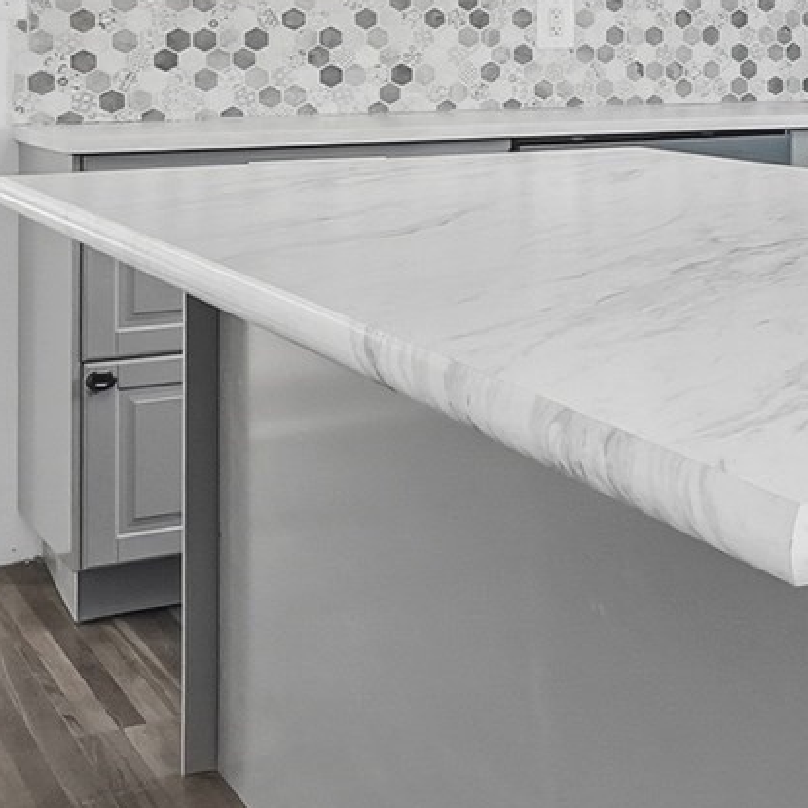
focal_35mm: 69
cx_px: 1283
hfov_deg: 20.5
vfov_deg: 23.9
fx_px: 1825
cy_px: -6
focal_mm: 11
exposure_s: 1/200
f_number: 7.1
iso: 800
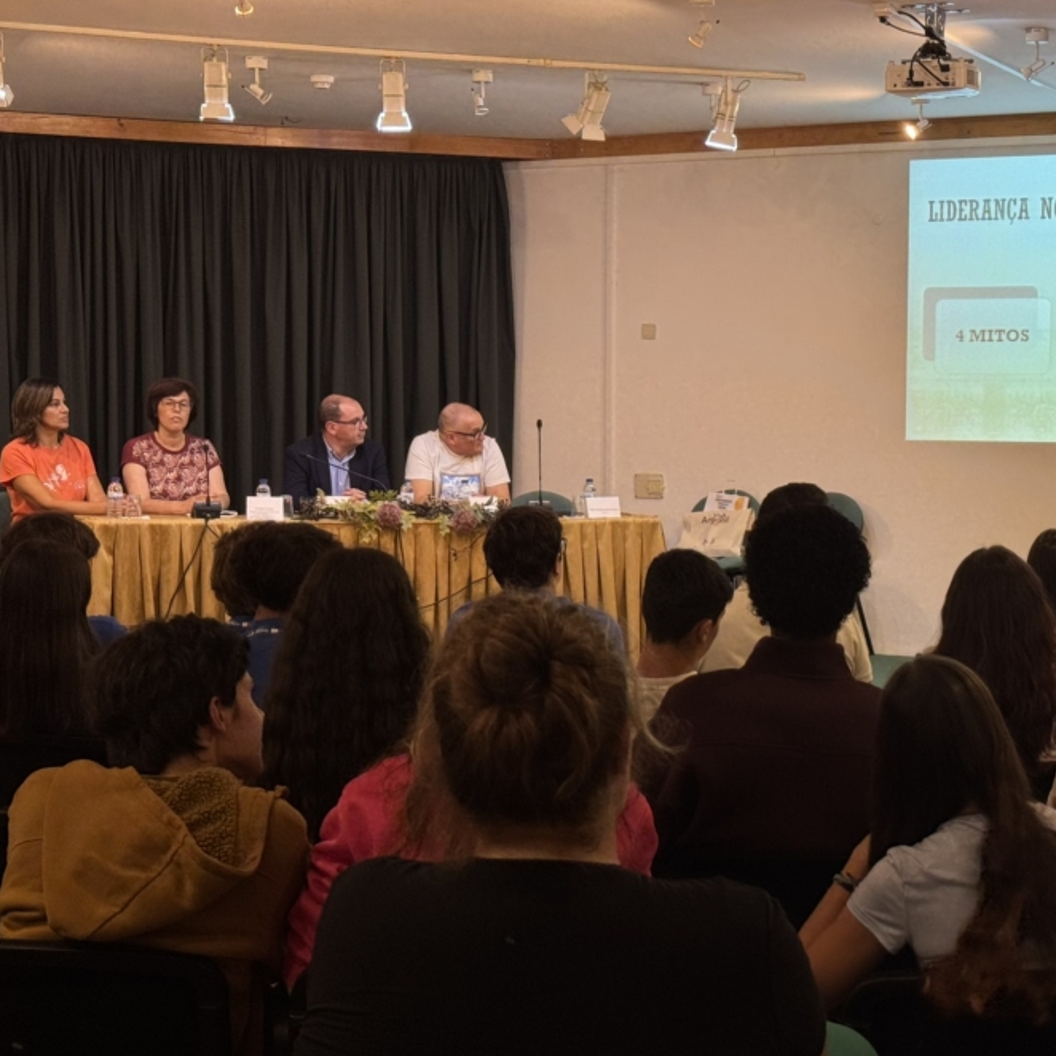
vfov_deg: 26.1
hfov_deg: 25.9
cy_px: 537
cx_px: 719
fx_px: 2278
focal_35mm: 66
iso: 50
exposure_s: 1/50
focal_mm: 6.76
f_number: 1.78
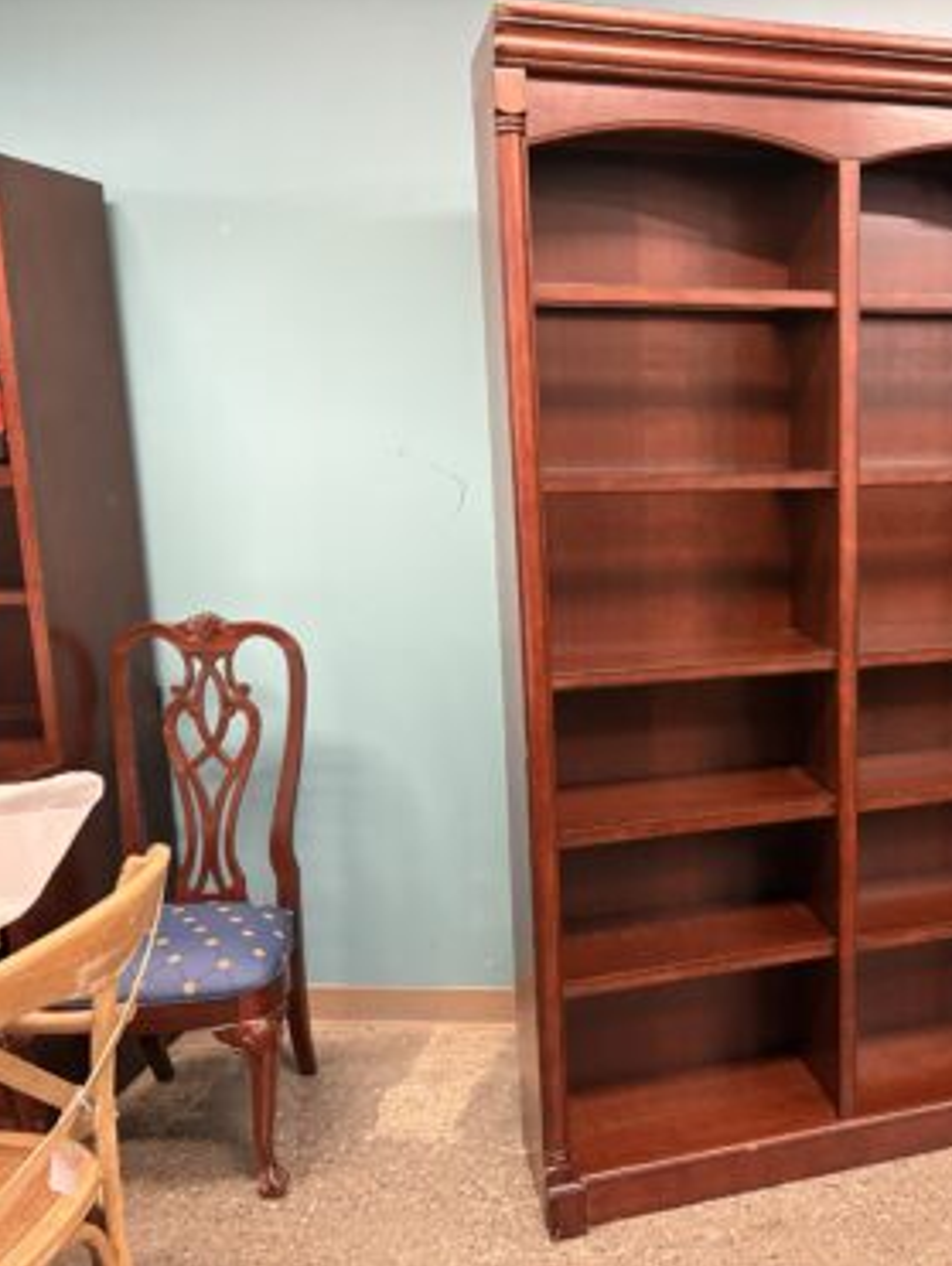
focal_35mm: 35
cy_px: 633
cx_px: 792
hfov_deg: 38.8
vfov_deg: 52.6
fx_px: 1281
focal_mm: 5.96
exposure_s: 1/40
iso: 400
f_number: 1.6
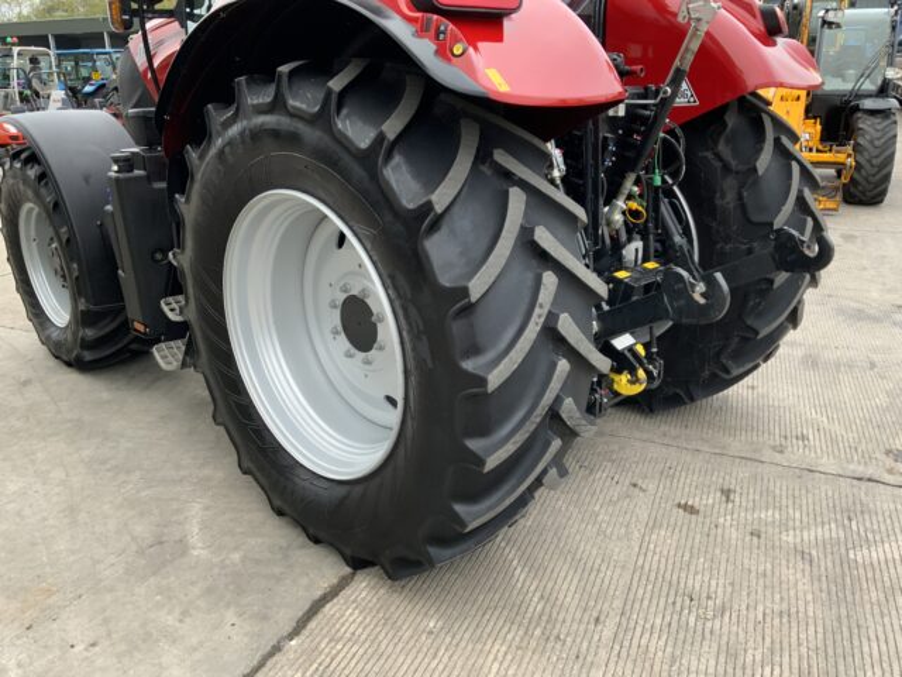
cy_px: 338
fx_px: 756
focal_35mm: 29
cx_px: 451
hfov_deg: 61.7
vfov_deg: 48.2
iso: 64
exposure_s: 1/121
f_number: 1.8
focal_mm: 3
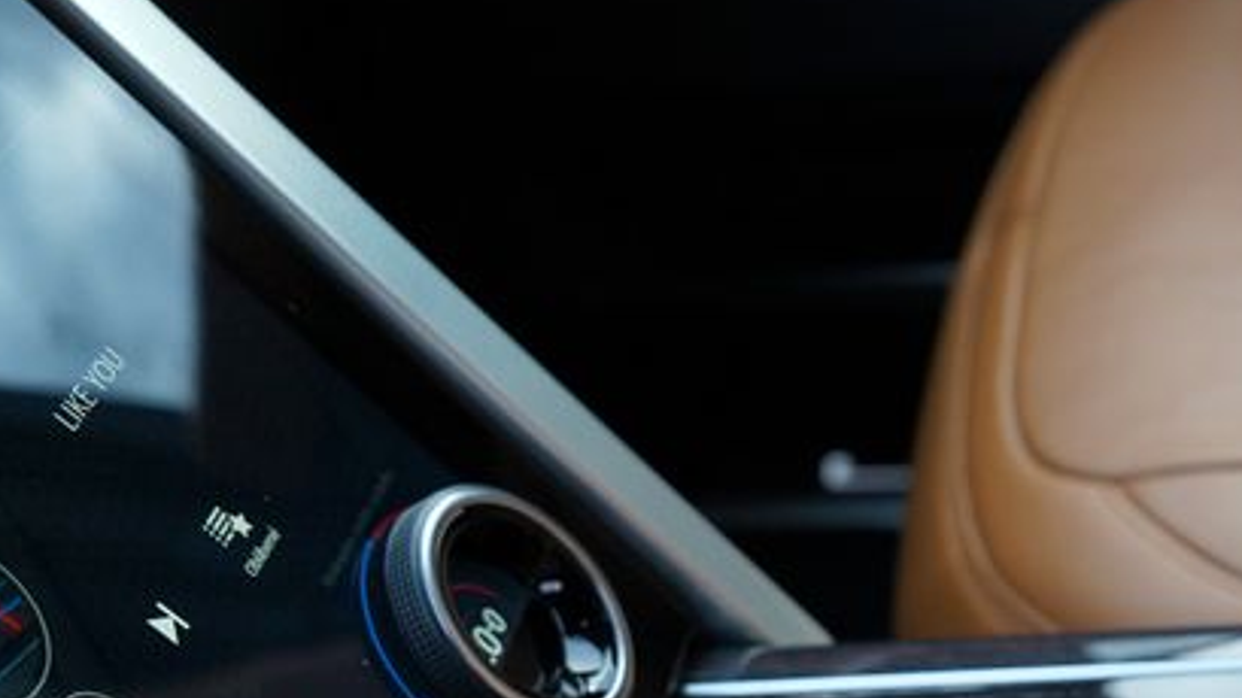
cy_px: 991
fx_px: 2075
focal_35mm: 63
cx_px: 1430
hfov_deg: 29.4
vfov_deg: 17.5
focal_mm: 24
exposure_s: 1/160
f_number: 4
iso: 500
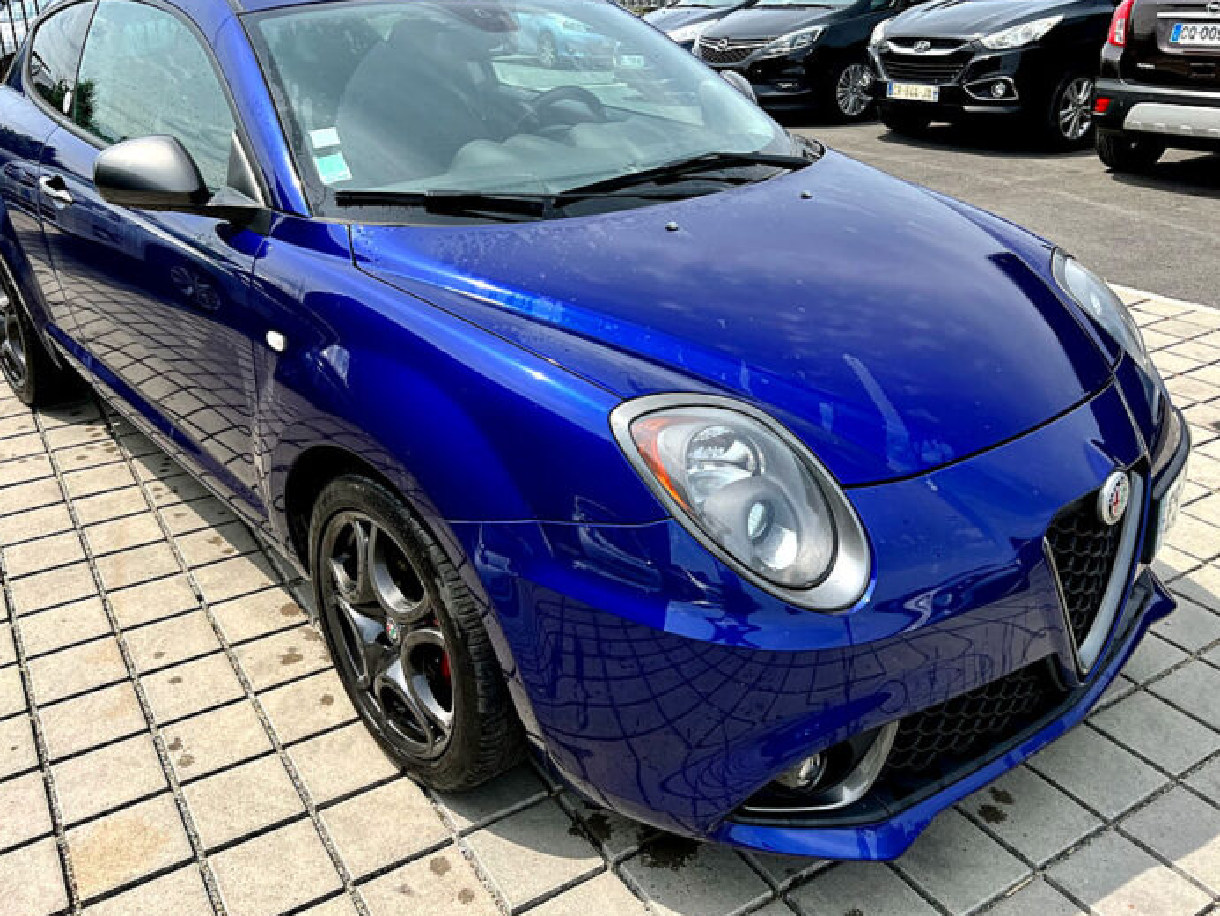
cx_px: 565
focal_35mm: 30
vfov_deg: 46.7
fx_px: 1057
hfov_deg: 59.9
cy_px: 409
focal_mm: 5.7
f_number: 1.5
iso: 50
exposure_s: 1/3831
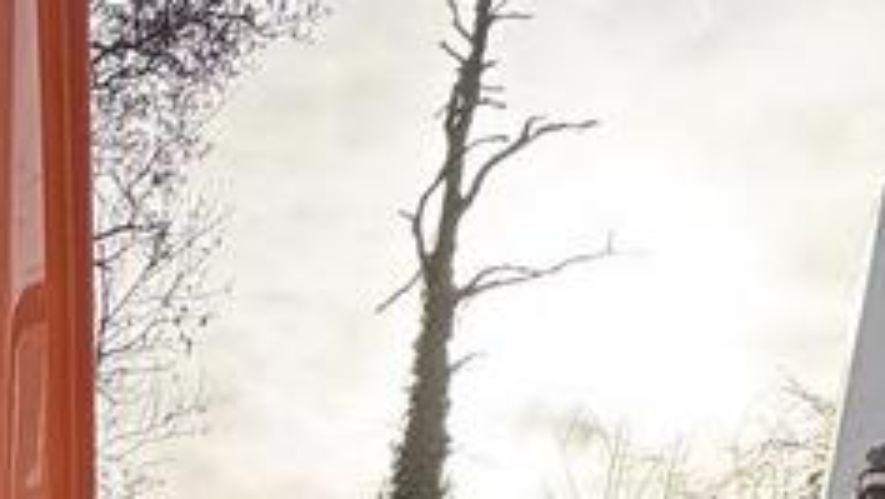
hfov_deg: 30.9
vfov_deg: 14.8
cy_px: 1129
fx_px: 1362
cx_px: -154
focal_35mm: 58
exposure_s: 1/430
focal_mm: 2.22
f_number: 2.2
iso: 40
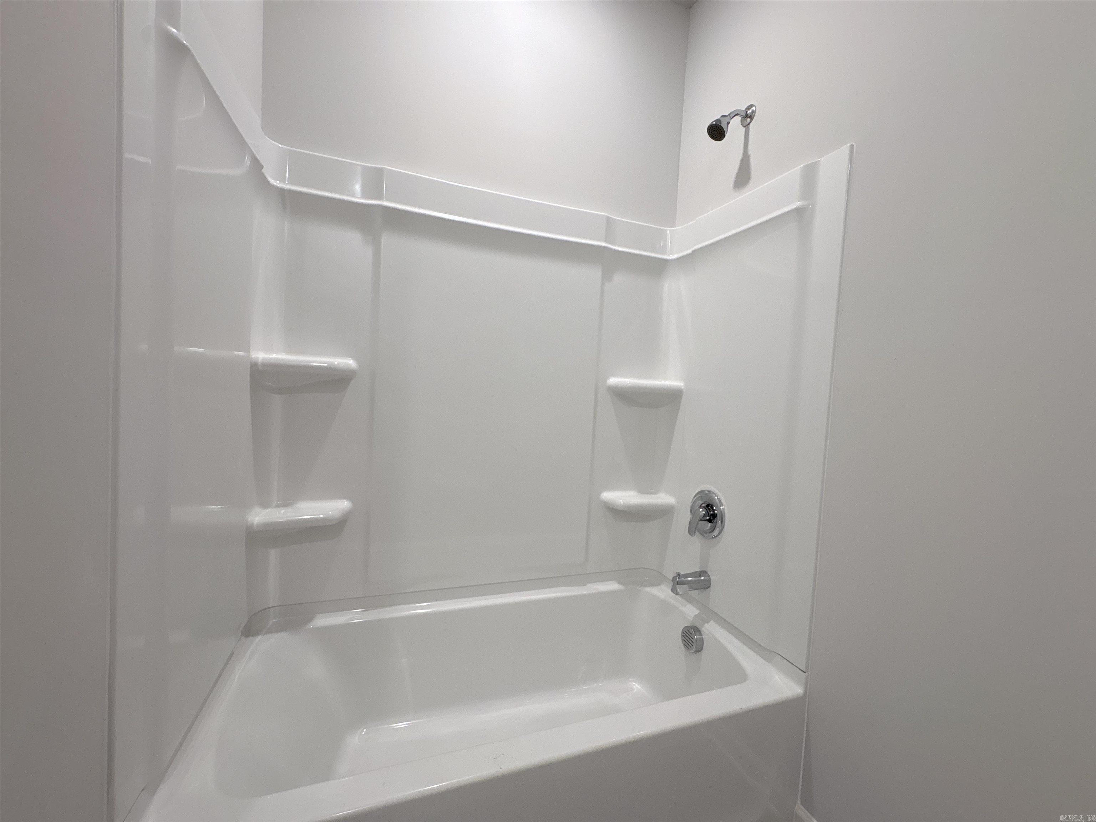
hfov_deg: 102.1
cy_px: 411
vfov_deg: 85.7
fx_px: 443
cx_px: 548
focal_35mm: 14
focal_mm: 2.22
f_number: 2.2
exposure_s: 1/120
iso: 200
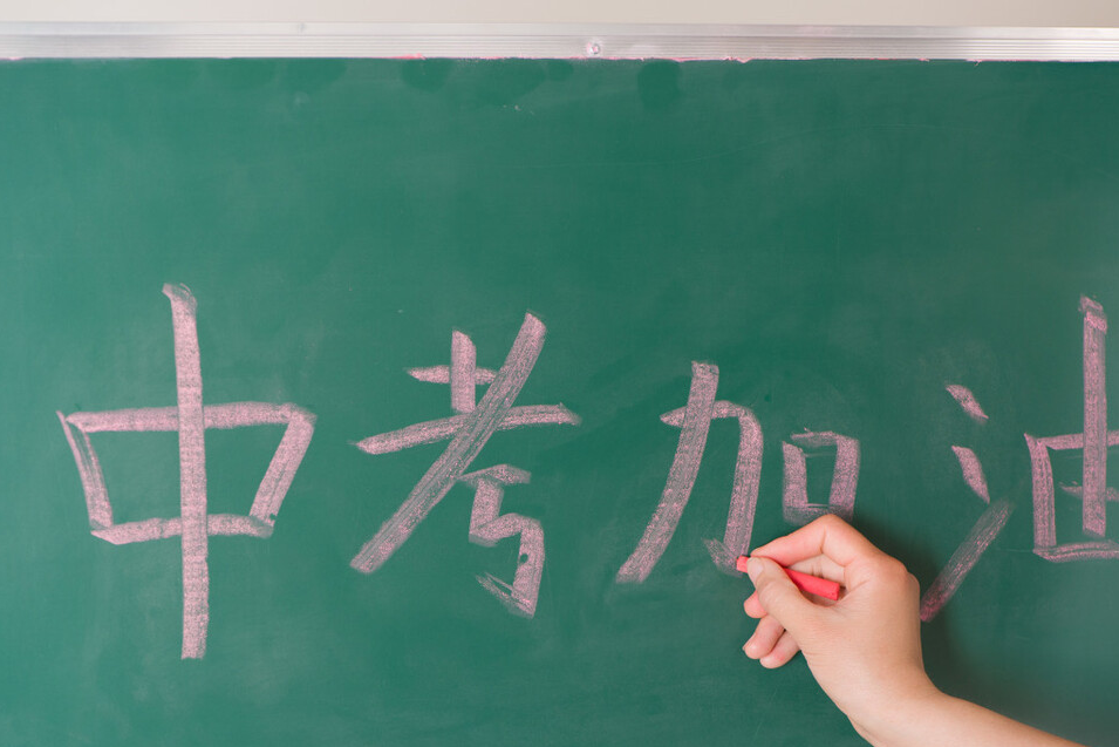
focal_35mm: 132
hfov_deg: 15.5
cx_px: 560
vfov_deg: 10.4
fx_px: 4103
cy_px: 451
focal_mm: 105
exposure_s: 1/125
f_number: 7.1
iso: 160
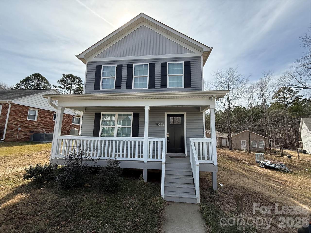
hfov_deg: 102.1
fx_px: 126
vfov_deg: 85.7
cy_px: 116
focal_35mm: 14
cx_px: 156
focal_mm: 2.22
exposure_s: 1/1211
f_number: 2.2
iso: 64
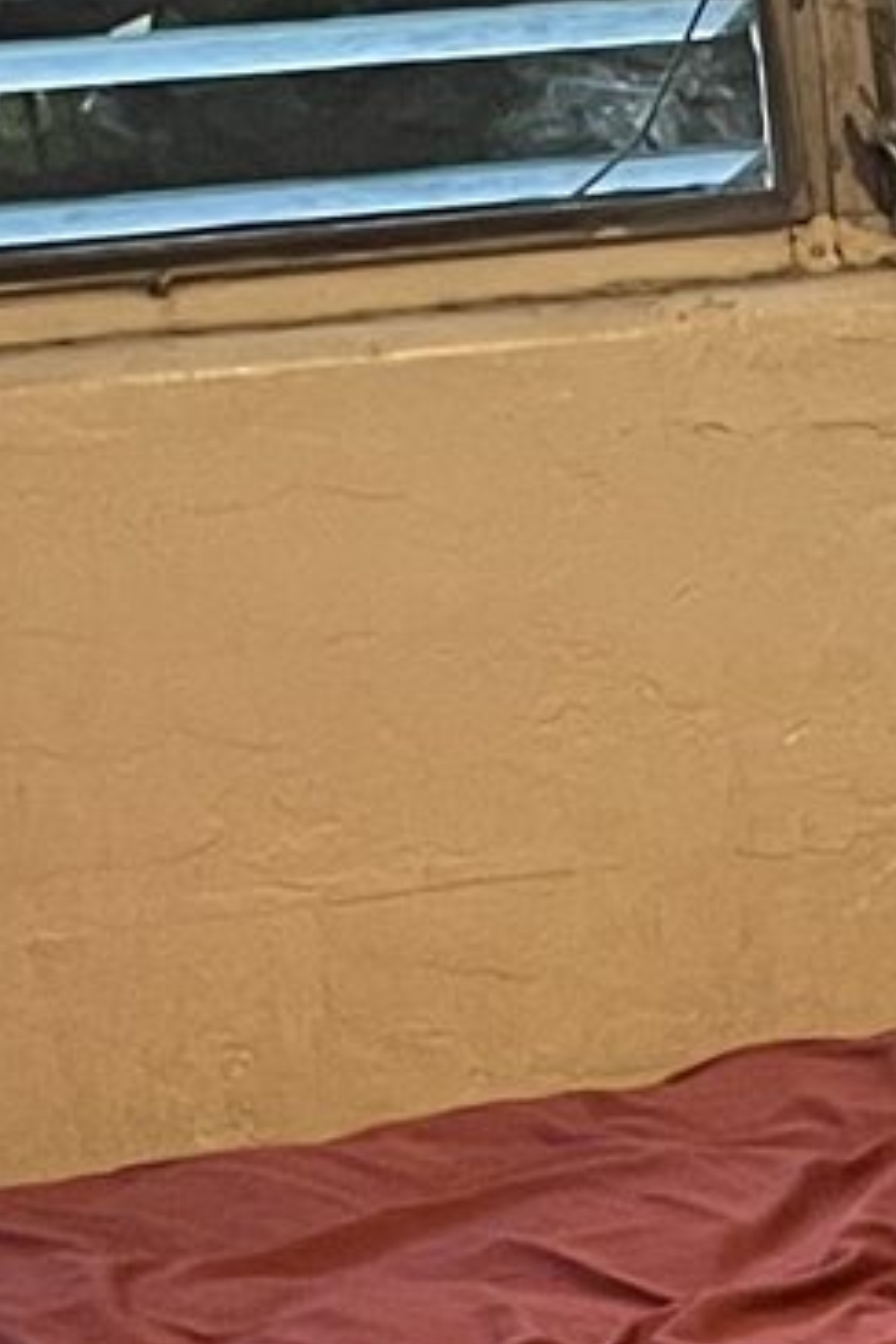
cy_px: 984
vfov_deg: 12.1
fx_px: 6346
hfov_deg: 7.5
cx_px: 2134
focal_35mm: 170
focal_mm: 4.2
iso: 320
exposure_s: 1/60
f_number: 1.6
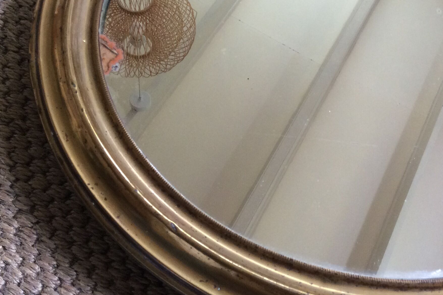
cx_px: 291
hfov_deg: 39.9
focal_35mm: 49
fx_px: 603
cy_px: 110
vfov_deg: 27.4
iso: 100
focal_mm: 3.3
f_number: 2.4
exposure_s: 1/25
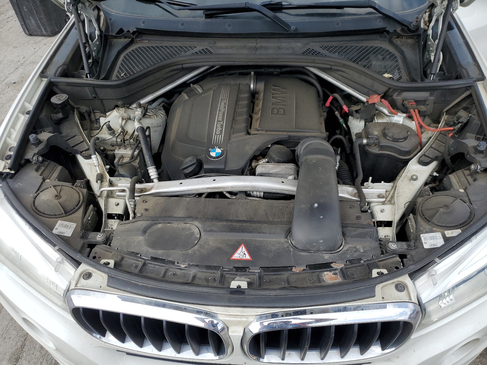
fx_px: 366
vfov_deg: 53.1
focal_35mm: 26
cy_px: 182
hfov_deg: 67.3
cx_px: 244
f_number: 1.5
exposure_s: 1/1429
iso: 50
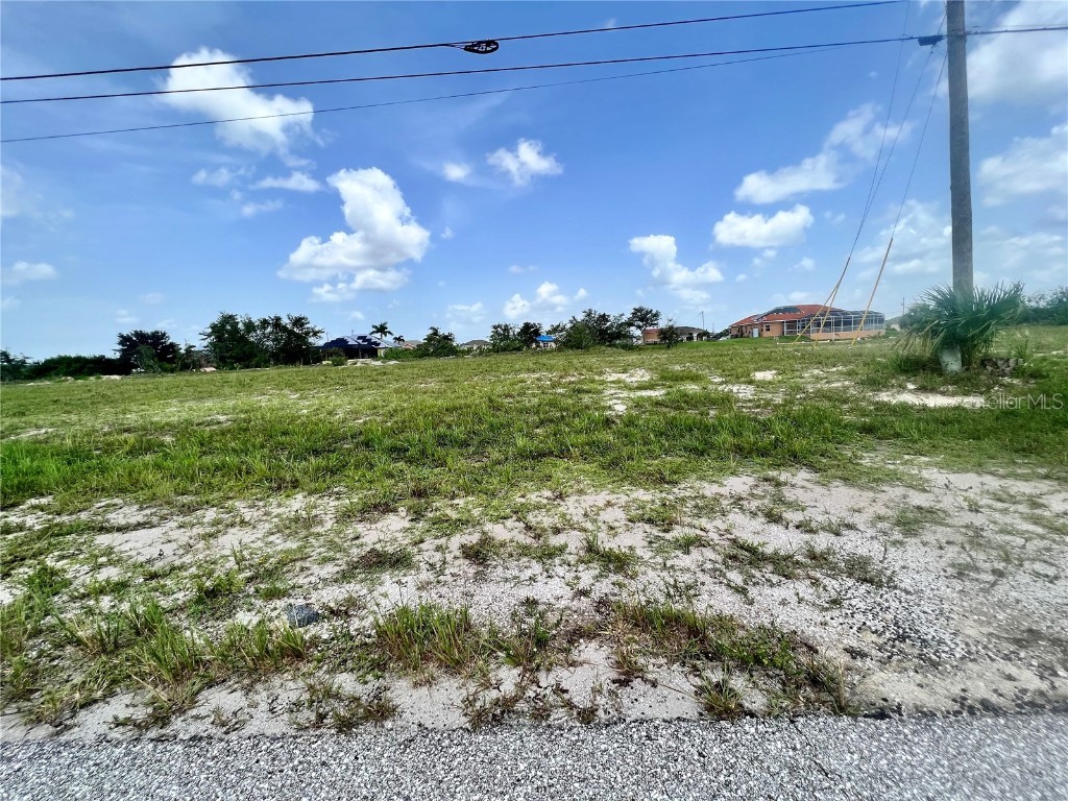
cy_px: 400
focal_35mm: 13
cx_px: 534
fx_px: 401
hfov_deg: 106.2
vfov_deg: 89.9
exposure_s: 1/1575
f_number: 1.8
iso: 32
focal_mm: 1.57
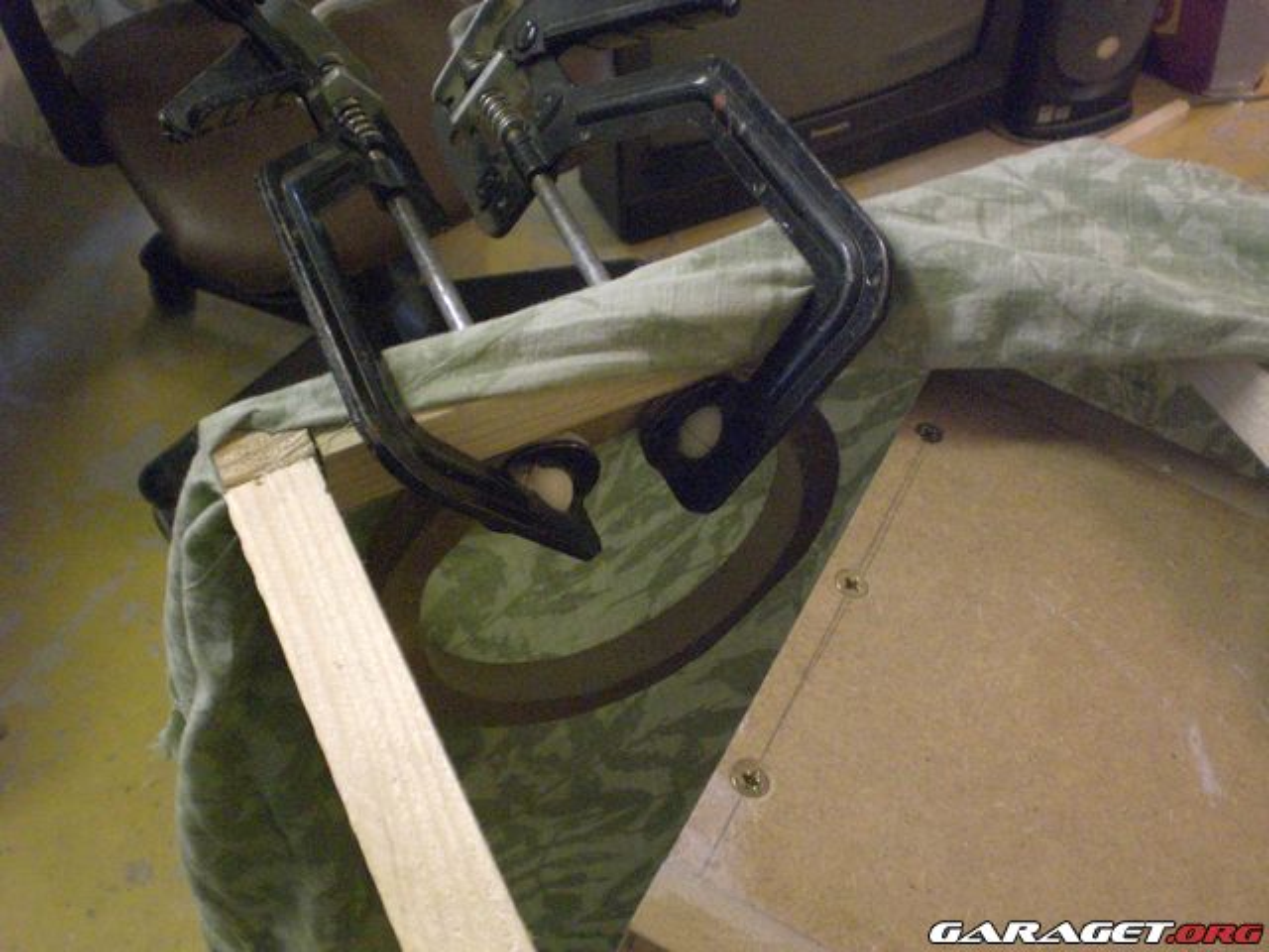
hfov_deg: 49.0
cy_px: 476
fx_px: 1393
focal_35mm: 38
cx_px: 634
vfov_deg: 37.7
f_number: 3.1
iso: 800
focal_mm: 6.3
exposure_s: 1/80
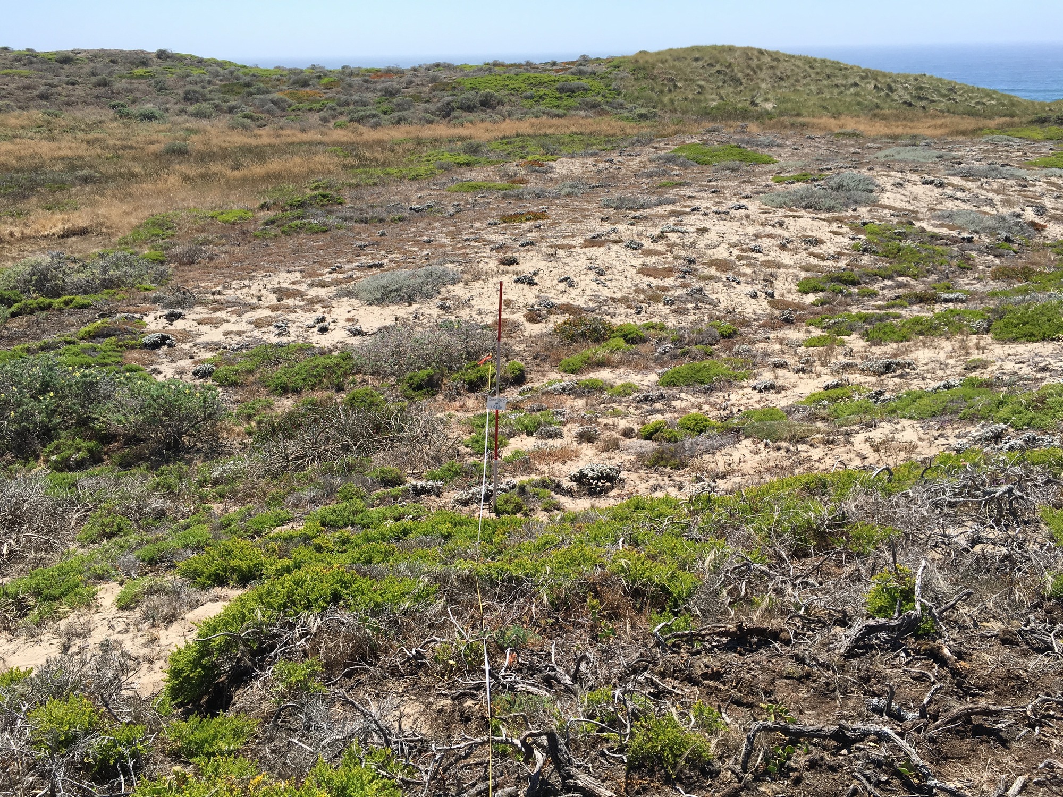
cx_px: 532
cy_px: 398
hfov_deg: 61.7
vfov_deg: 48.2
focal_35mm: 29
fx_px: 891
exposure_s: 1/1183
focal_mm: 4.15
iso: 25
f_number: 2.2
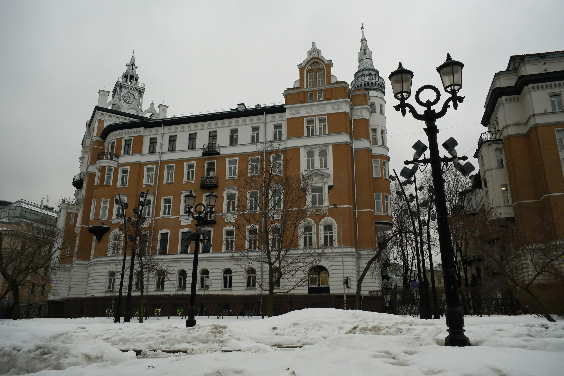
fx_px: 423
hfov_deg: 67.4
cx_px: 282
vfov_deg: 47.9
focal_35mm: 27
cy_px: 188
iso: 640
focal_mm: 18
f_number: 8
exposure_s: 1/160
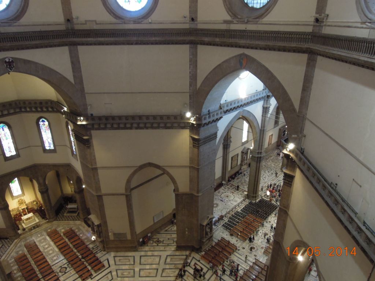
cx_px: 188
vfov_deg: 56.8
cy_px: 140
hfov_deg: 71.6
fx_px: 260
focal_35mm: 24
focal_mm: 4.3
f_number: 2.8
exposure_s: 1/8
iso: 450
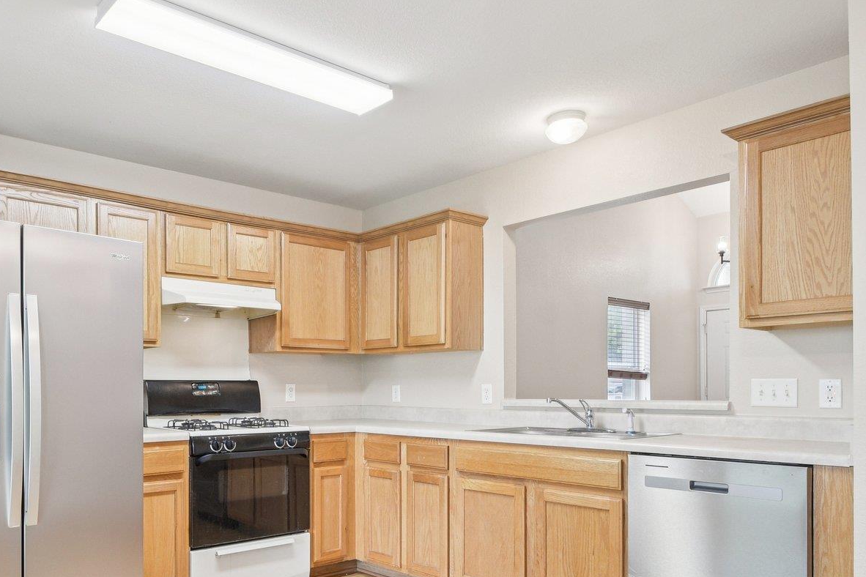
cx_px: 297
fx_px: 625
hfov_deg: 67.7
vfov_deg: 49.0
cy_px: 369
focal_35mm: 26
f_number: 8
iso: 400
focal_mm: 10
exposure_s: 1/13
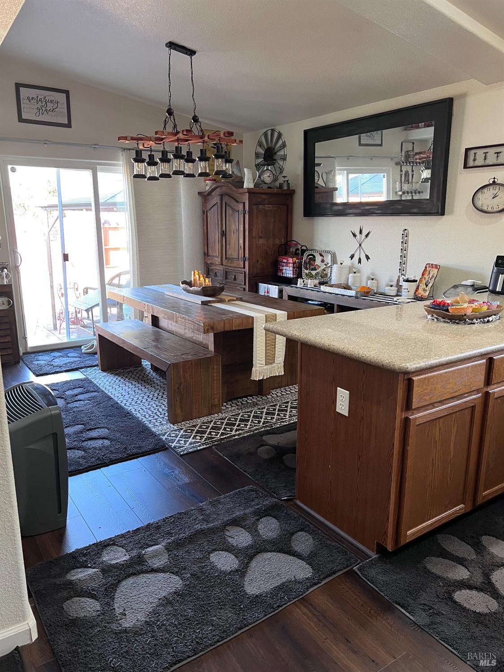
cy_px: 336
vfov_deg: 67.3
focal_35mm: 26
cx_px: 252
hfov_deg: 53.1
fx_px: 505
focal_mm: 5.7
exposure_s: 1/60
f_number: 1.5
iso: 160
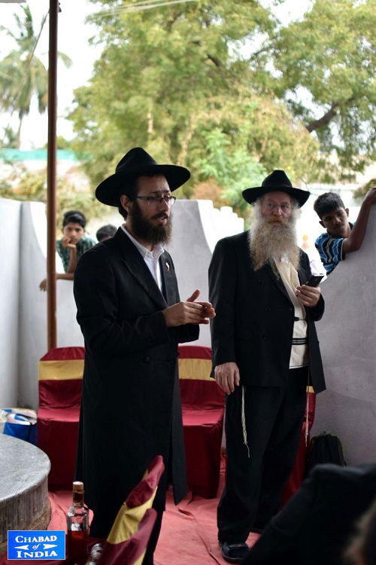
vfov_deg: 37.9
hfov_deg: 25.8
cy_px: 282
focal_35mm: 52
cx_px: 188
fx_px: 822
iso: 250
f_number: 2
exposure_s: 1/250
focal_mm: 35
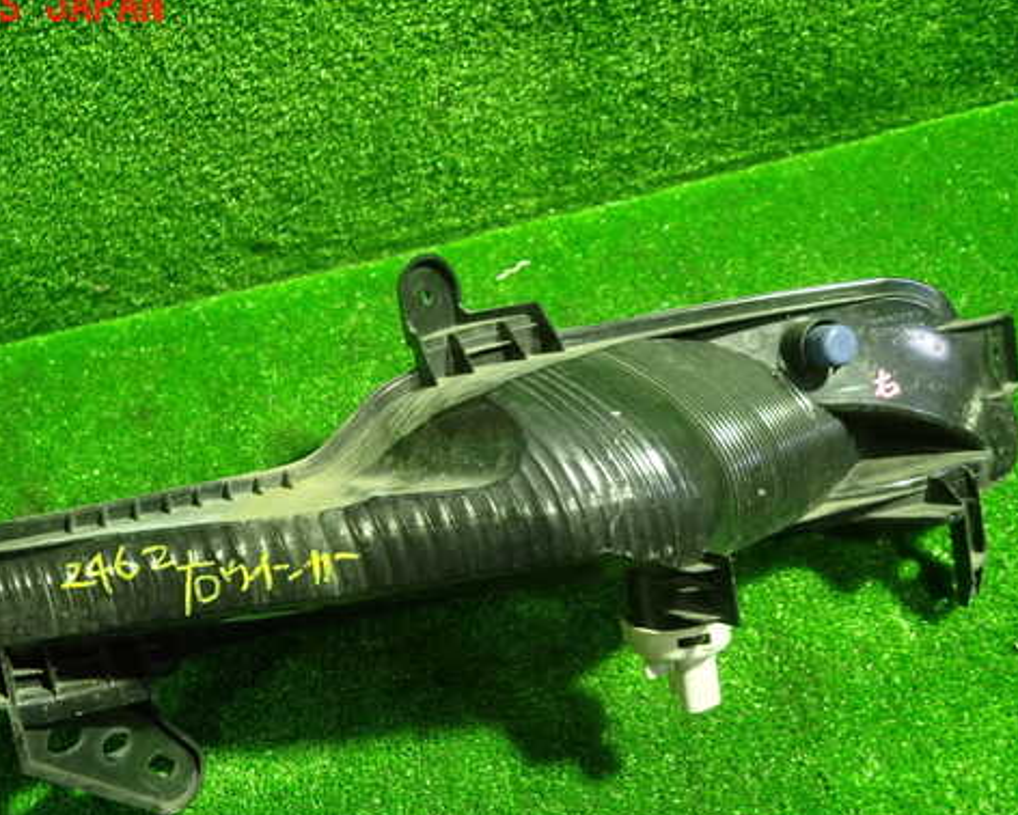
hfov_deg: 56.8
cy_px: 466
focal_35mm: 31
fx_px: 934
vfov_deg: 47.0
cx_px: 418
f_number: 2
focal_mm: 4.5
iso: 500
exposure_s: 1/30
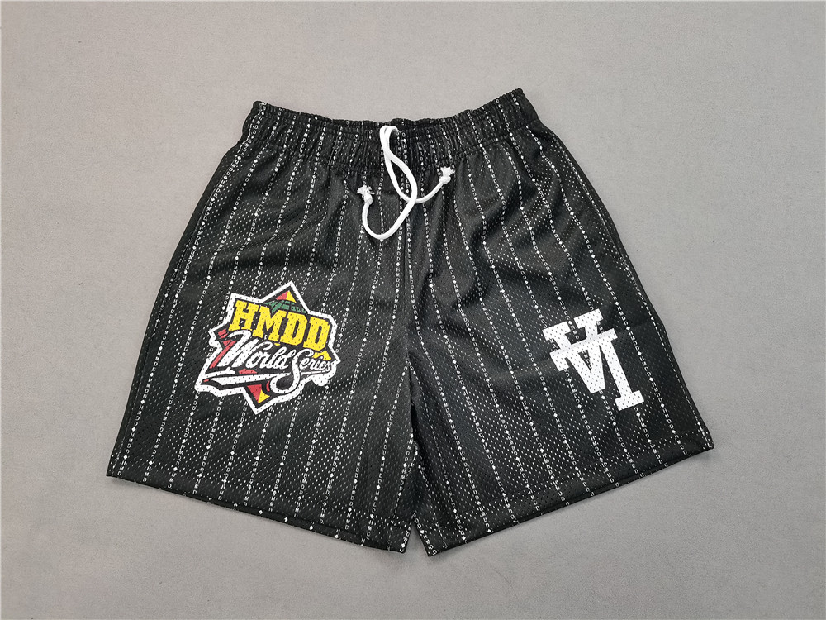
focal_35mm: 26
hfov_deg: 67.3
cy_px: 310
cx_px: 413
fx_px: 620
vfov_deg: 53.1
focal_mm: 5.58
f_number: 1.8
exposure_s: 1/100
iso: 200
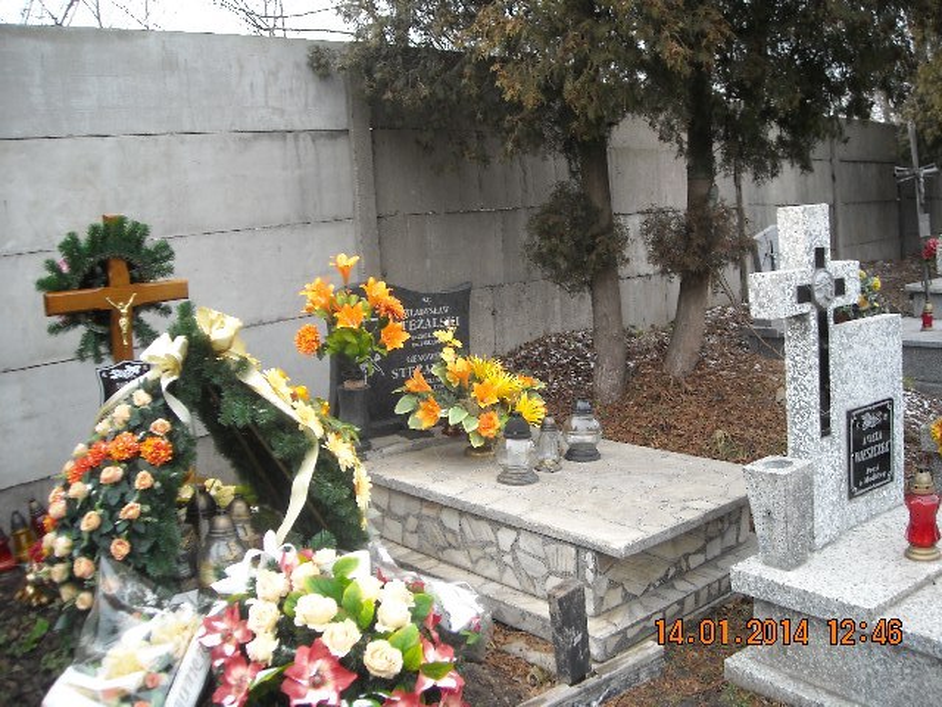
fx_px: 952
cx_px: 471
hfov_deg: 52.6
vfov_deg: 40.7
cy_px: 354
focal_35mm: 35
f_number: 2.8
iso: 64
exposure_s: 1/96
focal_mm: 5.7
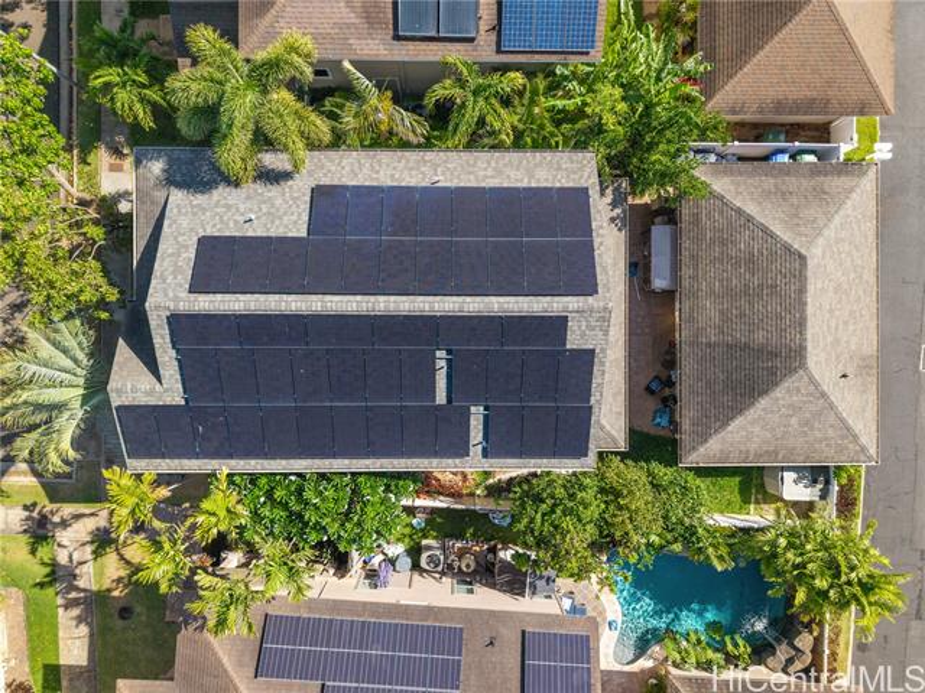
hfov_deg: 71.6
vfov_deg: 56.8
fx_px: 641
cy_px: 346
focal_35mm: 24
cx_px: 462
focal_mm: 8.67
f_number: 1.8
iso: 120
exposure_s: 1/50
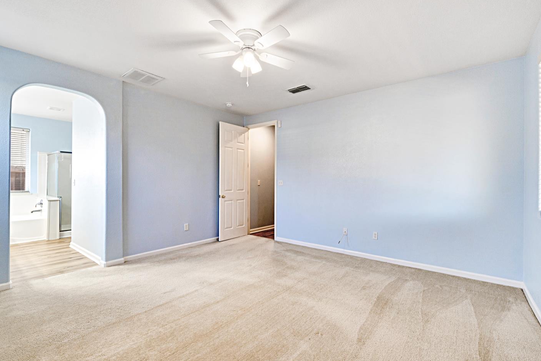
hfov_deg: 96.7
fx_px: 241
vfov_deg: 73.8
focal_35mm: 16
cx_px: 270
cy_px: 183
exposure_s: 1/13
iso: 400
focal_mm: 10
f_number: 8
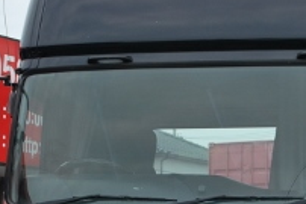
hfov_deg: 13.5
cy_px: 234
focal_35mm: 152
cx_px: 224
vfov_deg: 9.0
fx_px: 1293
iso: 160
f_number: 4.8
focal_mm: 32
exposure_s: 1/500
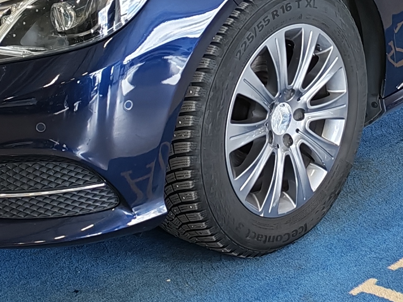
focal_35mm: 124
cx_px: 262
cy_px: -28
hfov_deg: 15.9
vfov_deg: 11.8
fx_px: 1443
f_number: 1.9
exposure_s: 1/100
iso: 100
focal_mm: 6.12
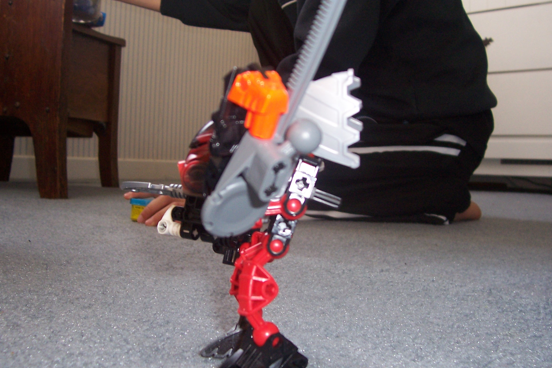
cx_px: 260
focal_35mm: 39
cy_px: 195
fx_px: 598
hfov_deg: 49.5
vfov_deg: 34.2
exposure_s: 1/60
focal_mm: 5.6
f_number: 2.7
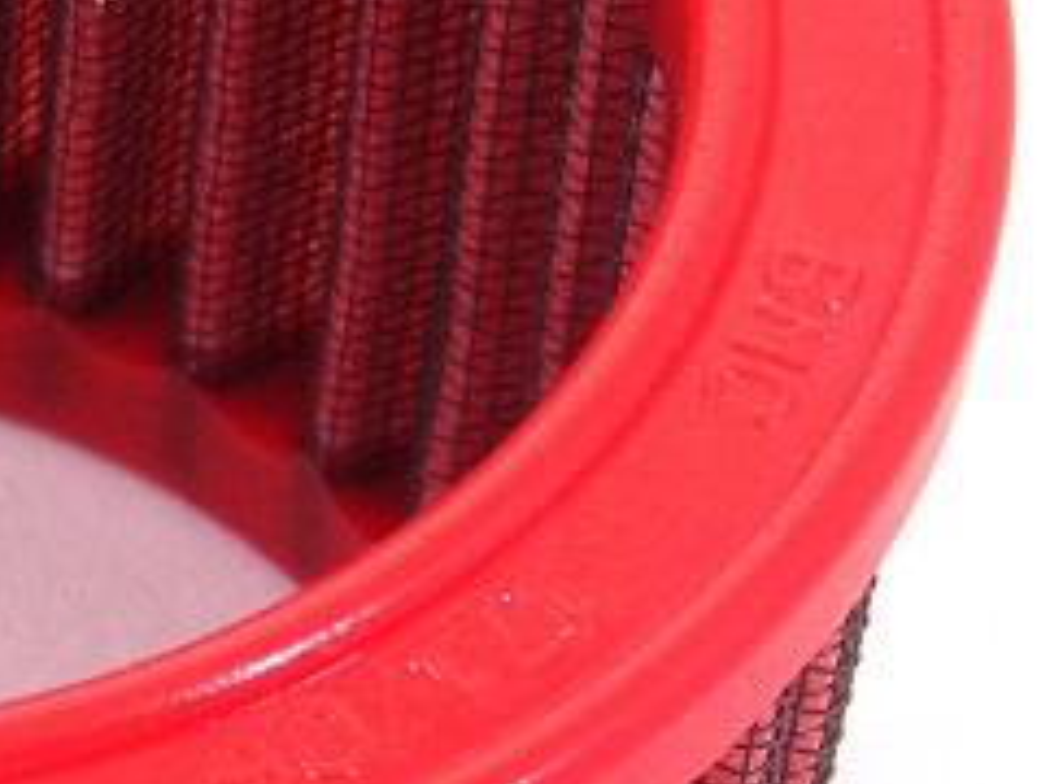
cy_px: 608
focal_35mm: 220
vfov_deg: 6.7
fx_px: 6663
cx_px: -318
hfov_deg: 8.9
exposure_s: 1/55.2
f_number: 3.3
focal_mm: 8.8
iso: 78
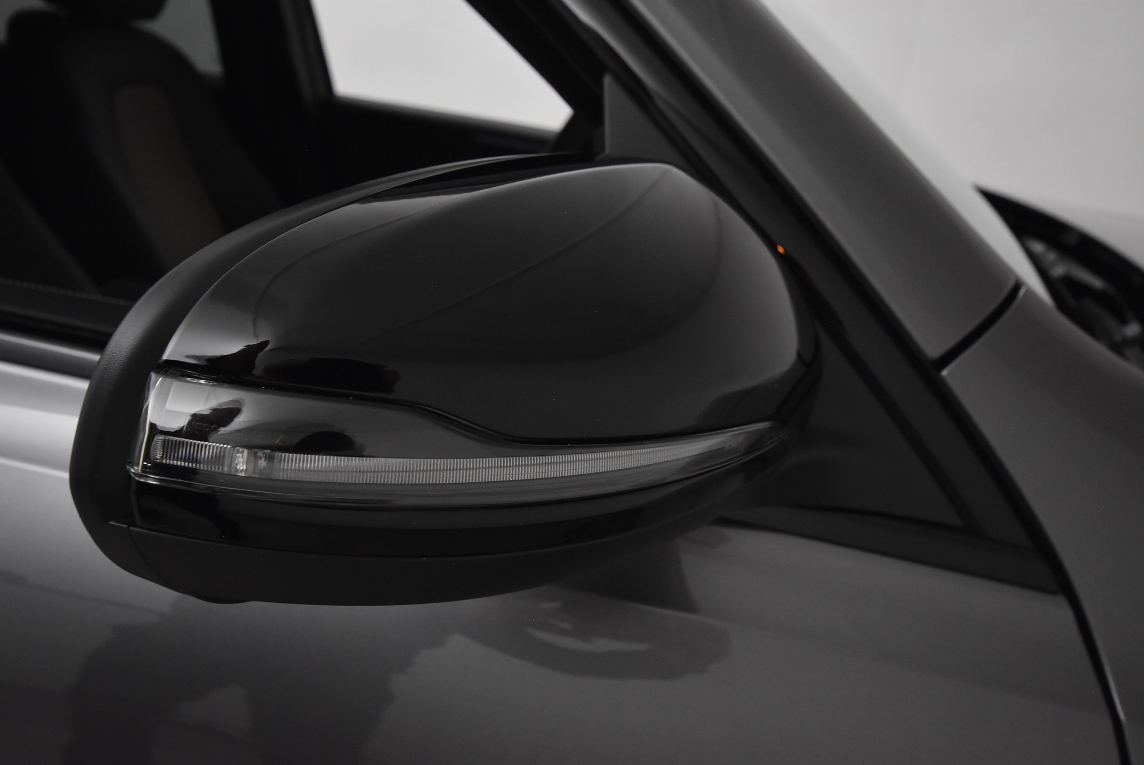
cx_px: 572
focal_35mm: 30
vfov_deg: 43.7
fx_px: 954
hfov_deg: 61.9
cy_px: 382
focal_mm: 20
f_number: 5.6
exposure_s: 1/60
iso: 2200
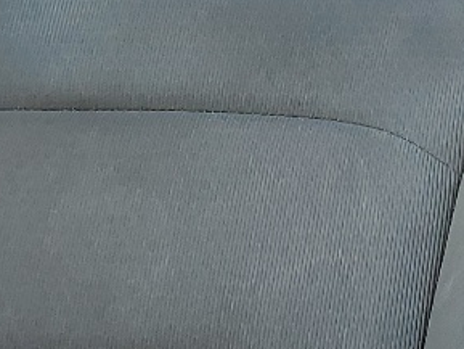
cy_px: -92
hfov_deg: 13.1
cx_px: 634
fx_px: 1931
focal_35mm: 144
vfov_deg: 10.1
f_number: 1.5
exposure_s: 1/385
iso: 50
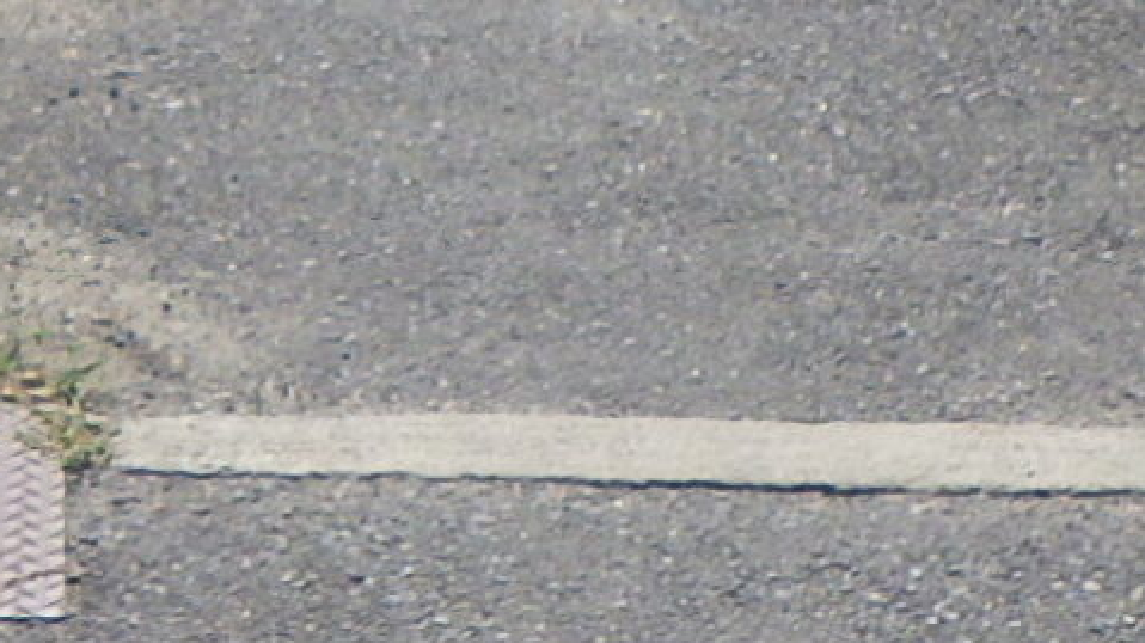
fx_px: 4947
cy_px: -516
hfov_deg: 13.1
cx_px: 65
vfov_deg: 7.2
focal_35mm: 163
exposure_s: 1/1000
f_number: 4.2
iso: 125
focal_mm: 5
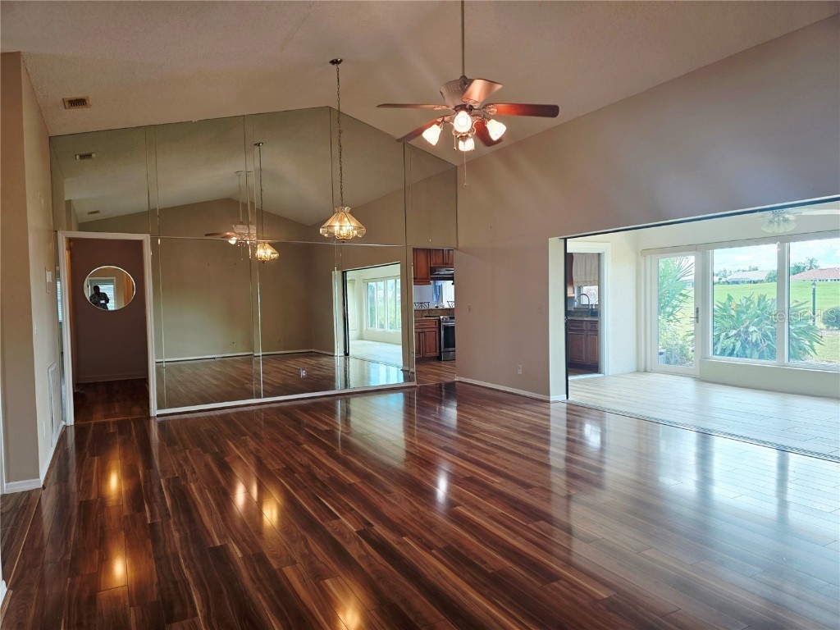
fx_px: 558
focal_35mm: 23
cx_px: 420
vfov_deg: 58.9
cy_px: 315
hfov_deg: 73.9
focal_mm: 6.3
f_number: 1.7
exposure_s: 1/120
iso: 50
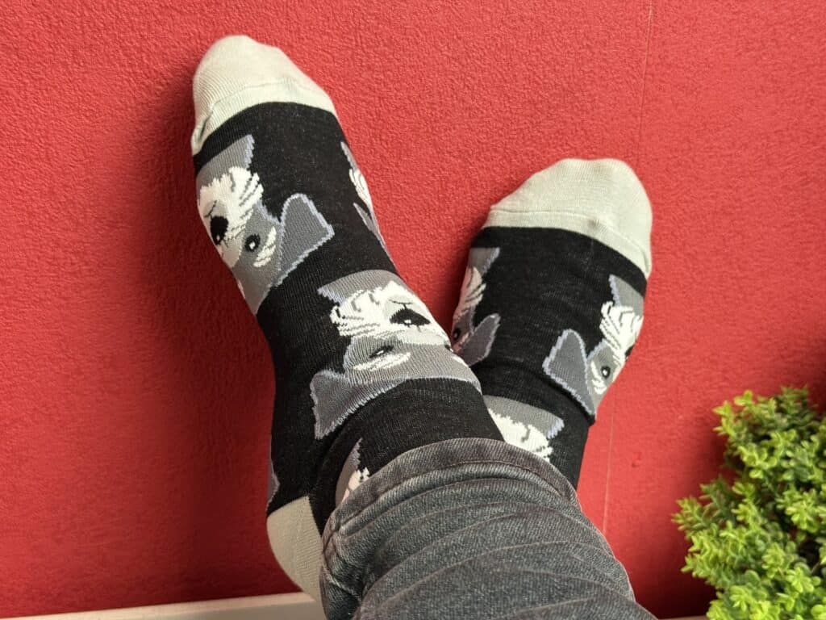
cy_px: 310
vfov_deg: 30.3
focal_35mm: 48
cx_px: 413
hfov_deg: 39.7
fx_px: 1145
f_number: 1.78
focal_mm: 6.76
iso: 250
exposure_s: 1/50
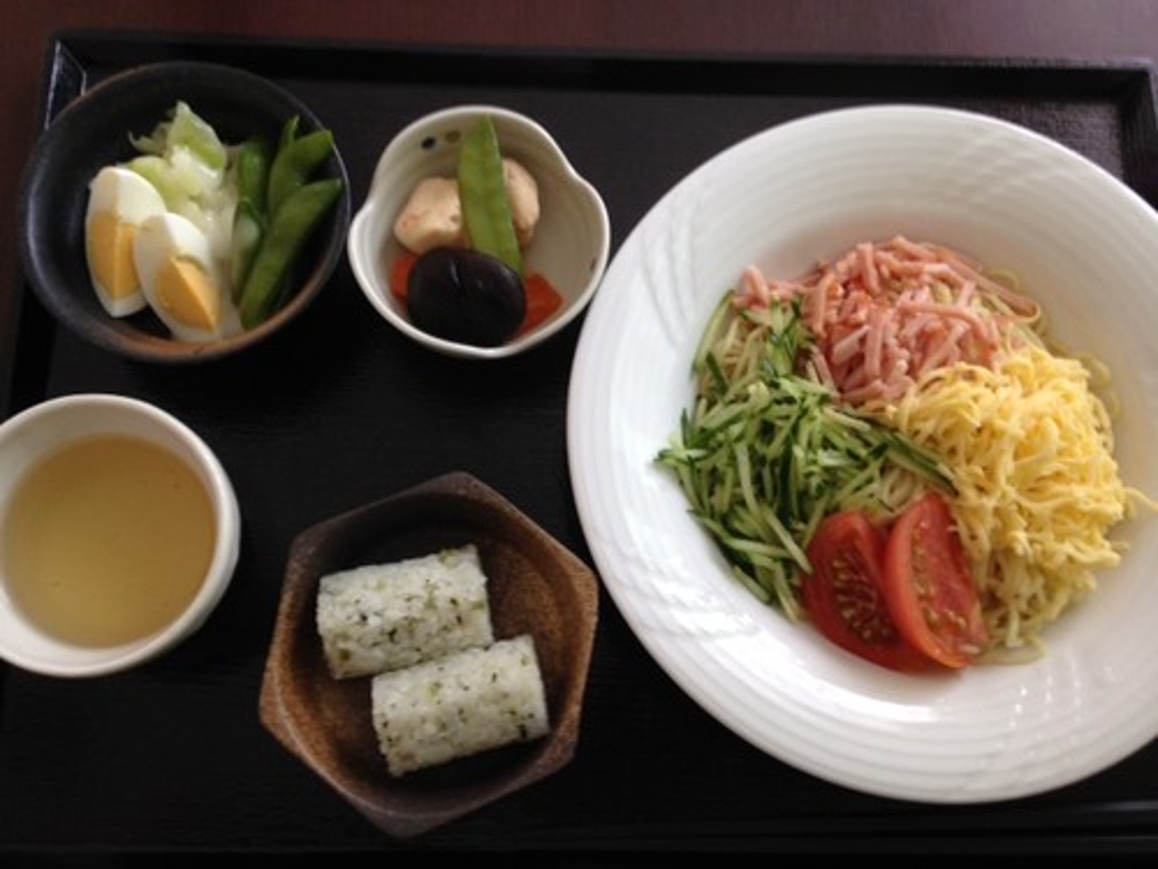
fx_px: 1104
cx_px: 579
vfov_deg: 42.9
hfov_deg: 55.4
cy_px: 434
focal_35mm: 33
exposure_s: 1/20
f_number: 2.4
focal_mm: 4.12
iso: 64
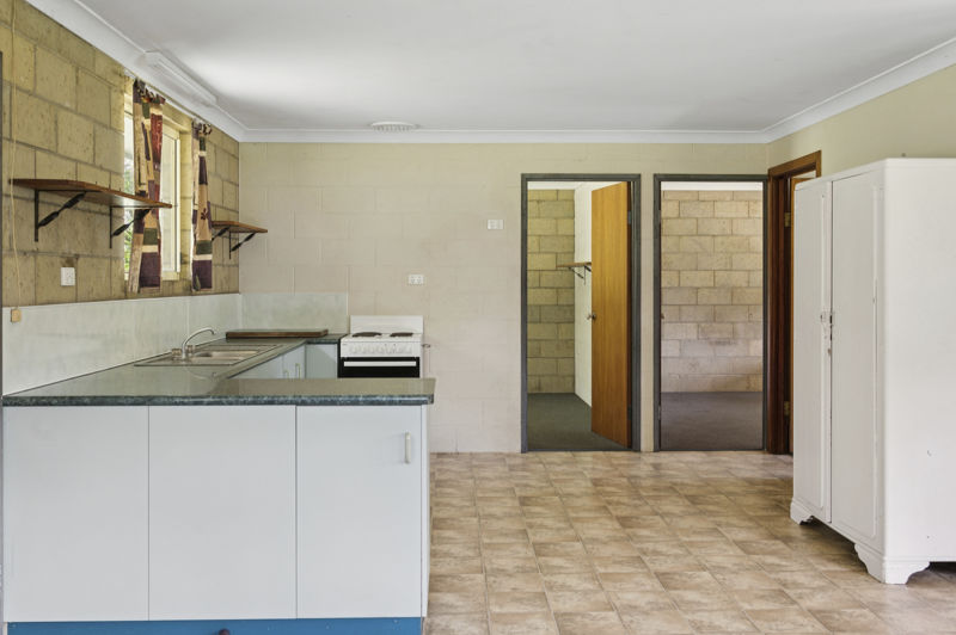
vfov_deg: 37.8
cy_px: 318
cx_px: 478
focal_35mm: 35
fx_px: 929
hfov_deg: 54.5
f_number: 7.1
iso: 200
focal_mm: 35
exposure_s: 1/3.33
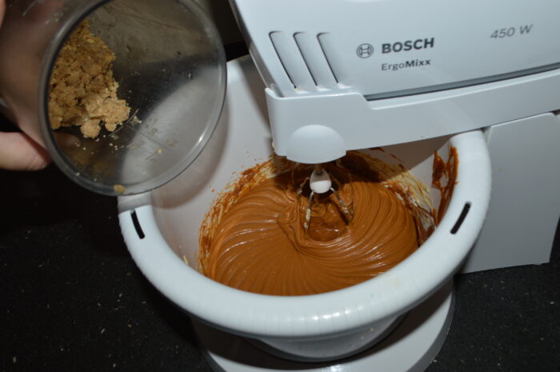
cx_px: 280
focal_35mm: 33
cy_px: 186
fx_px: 513
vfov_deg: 39.9
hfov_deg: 57.3
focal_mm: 22
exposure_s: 1/60
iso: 100
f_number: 8
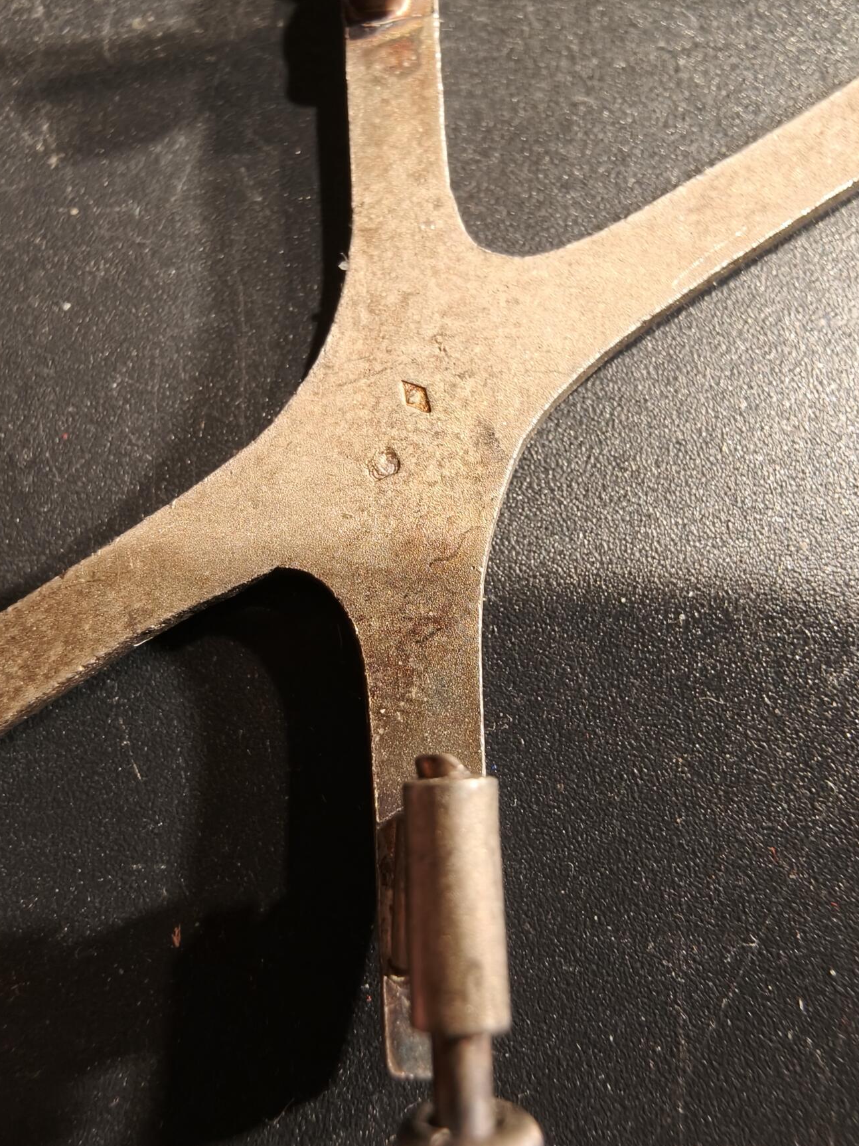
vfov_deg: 71.6
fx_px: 794
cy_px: 573
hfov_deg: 56.8
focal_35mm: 24
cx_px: 419
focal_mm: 2.32
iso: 160
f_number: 2
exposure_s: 1/50
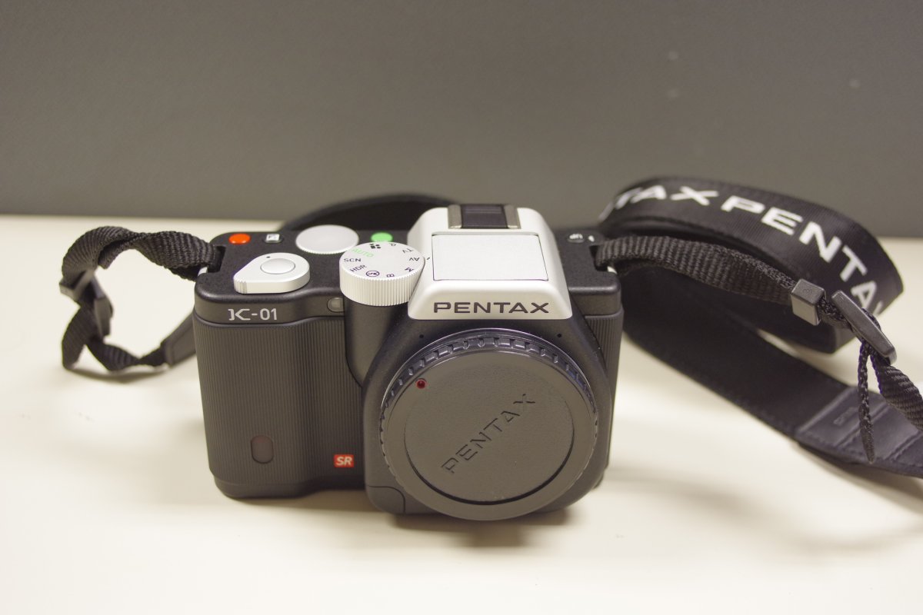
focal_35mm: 42
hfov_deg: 46.4
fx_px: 1077
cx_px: 462
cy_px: 308
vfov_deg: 31.9
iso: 800
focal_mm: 28
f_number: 4
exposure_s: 1/20
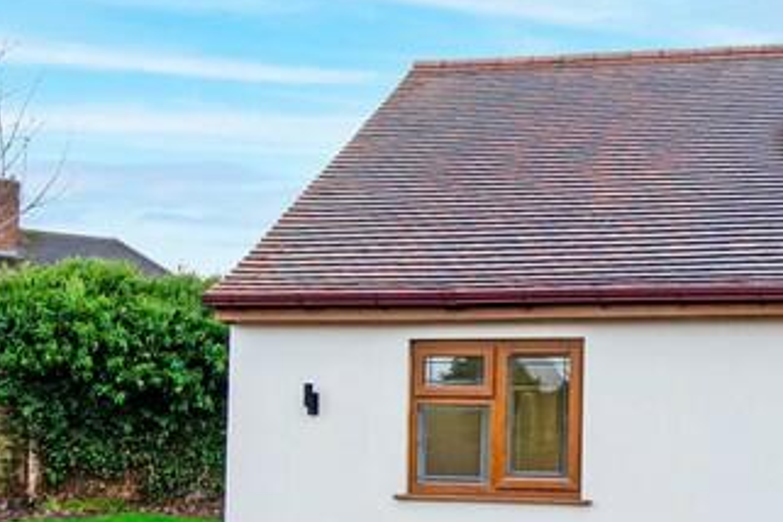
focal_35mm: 53
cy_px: 389
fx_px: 1144
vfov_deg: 25.4
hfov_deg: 36.8
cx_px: 593
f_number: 9
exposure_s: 1/125
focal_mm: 11
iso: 400
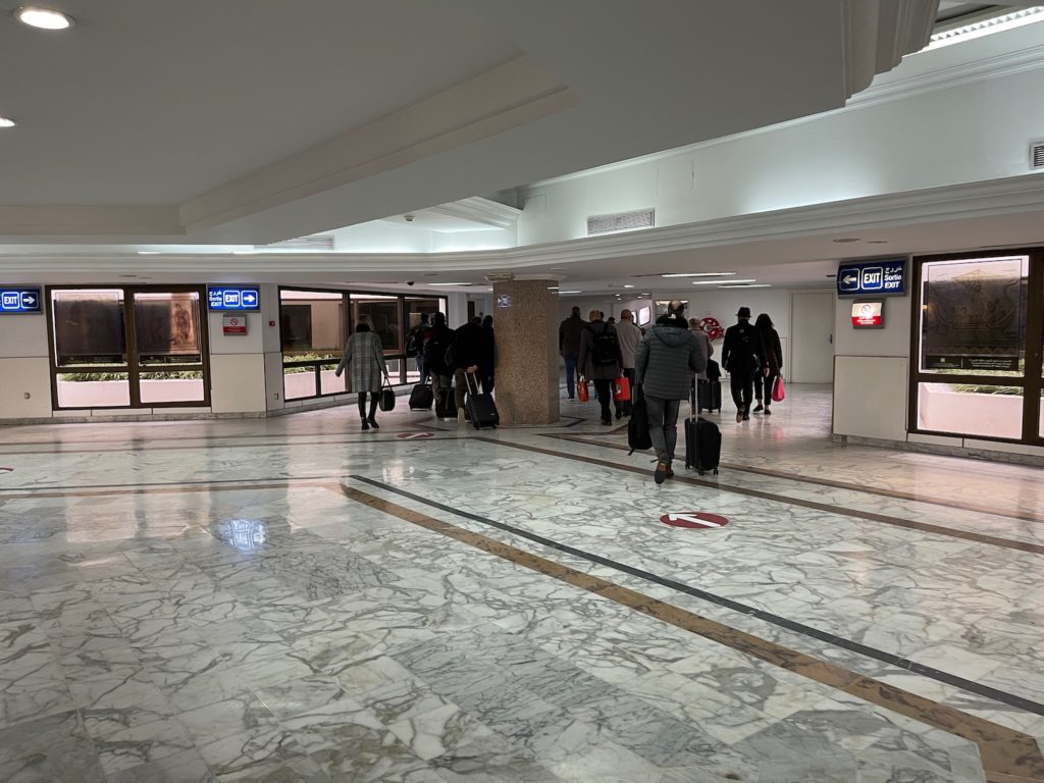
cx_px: 522
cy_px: 392
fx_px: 784
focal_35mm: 26
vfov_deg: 53.1
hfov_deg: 67.3
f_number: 1.6
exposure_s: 1/50
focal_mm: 5.1
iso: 80
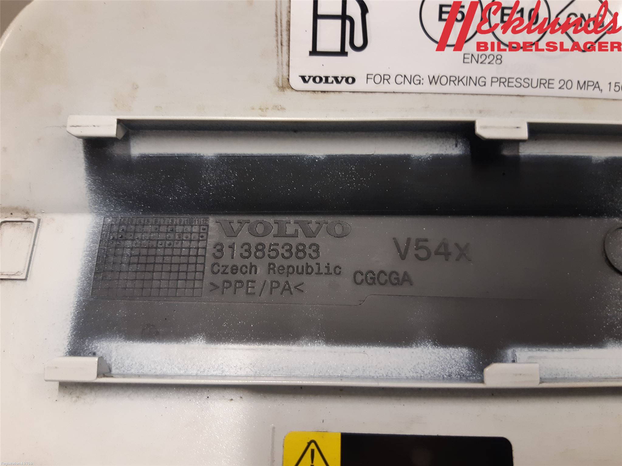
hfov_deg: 67.3
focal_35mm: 26
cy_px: 233
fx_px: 467
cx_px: 311
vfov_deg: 53.1
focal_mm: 3.93
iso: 125
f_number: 1.7
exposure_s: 1/50
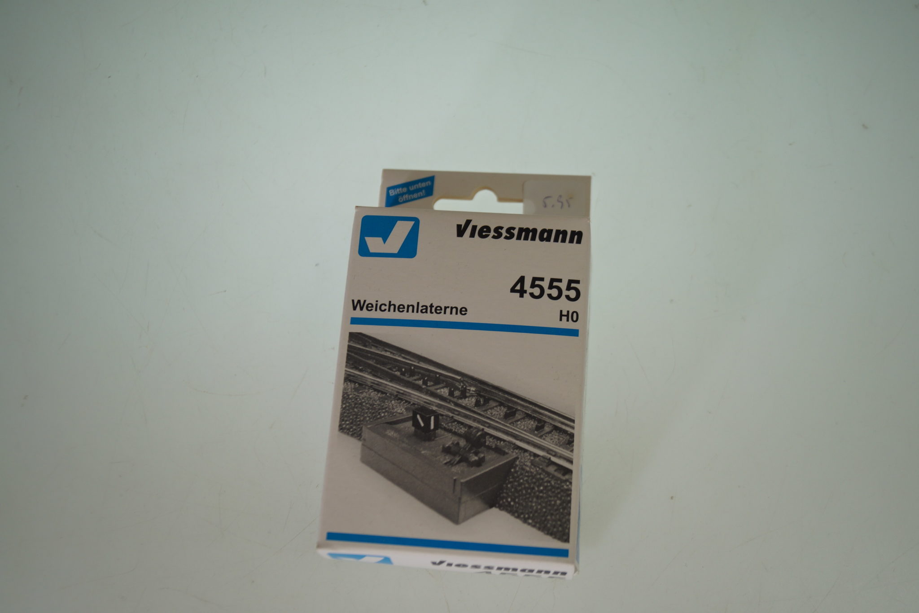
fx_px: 1072
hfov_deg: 46.4
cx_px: 460
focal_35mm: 42
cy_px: 306
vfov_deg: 31.9
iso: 125
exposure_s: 1/160
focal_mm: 28
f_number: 4.5
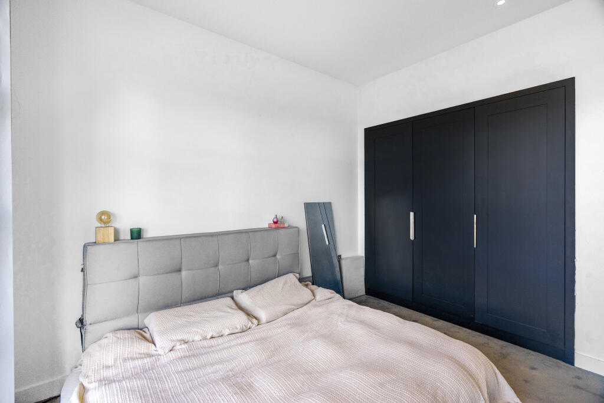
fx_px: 268
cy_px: 202
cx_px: 302
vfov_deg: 73.8
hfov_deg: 96.7
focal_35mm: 16
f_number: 8
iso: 1000
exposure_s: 1/60
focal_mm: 16
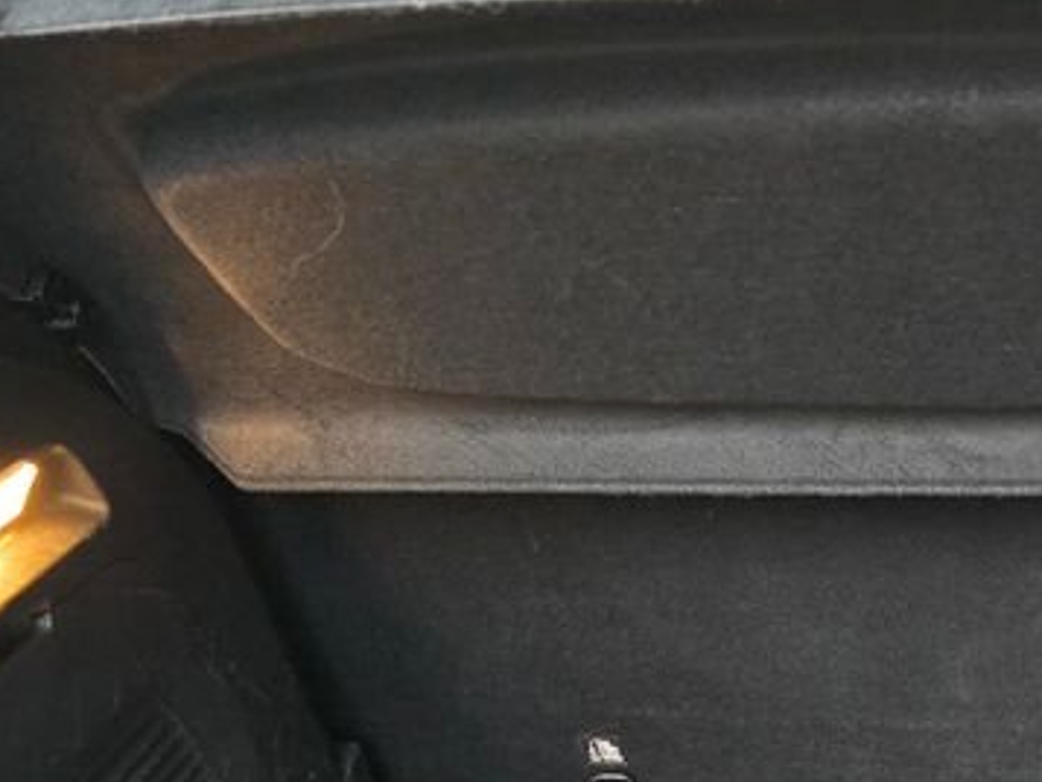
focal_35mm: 66
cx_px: 1001
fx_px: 1987
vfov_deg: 21.9
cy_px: 674
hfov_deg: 27.9
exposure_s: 1/100
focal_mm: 6.3
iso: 1250
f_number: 1.7
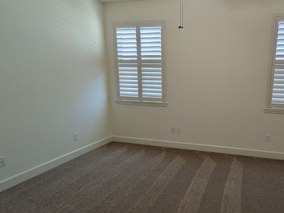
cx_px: 198
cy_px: 114
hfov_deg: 70.9
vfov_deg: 58.9
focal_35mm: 23
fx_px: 189
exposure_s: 1/120
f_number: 1.95
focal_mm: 2.23
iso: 61
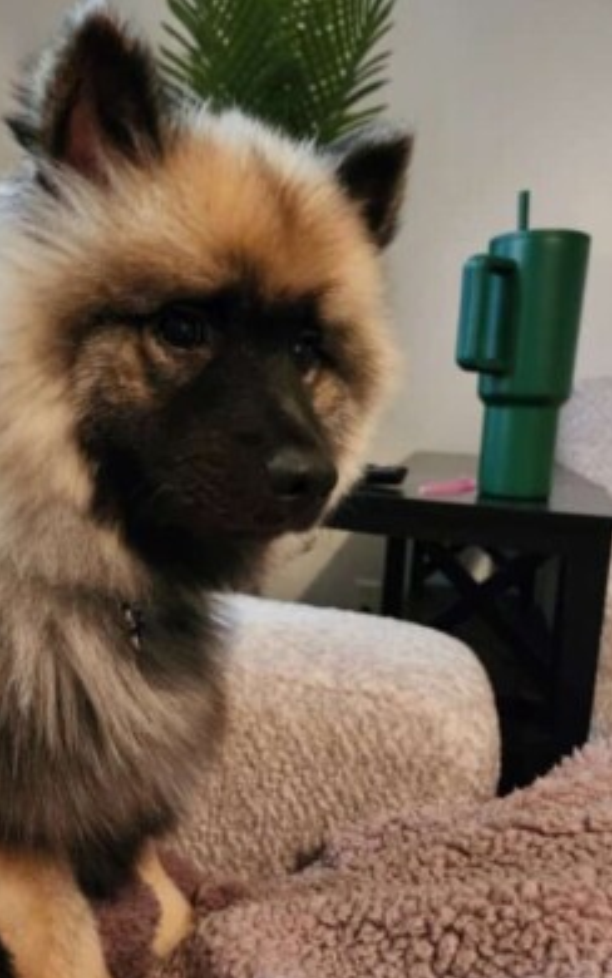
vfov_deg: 72.5
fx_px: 667
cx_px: 248
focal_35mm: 25
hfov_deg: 49.0
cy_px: 499
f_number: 1.8
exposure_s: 1/24
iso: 640
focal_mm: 6.4
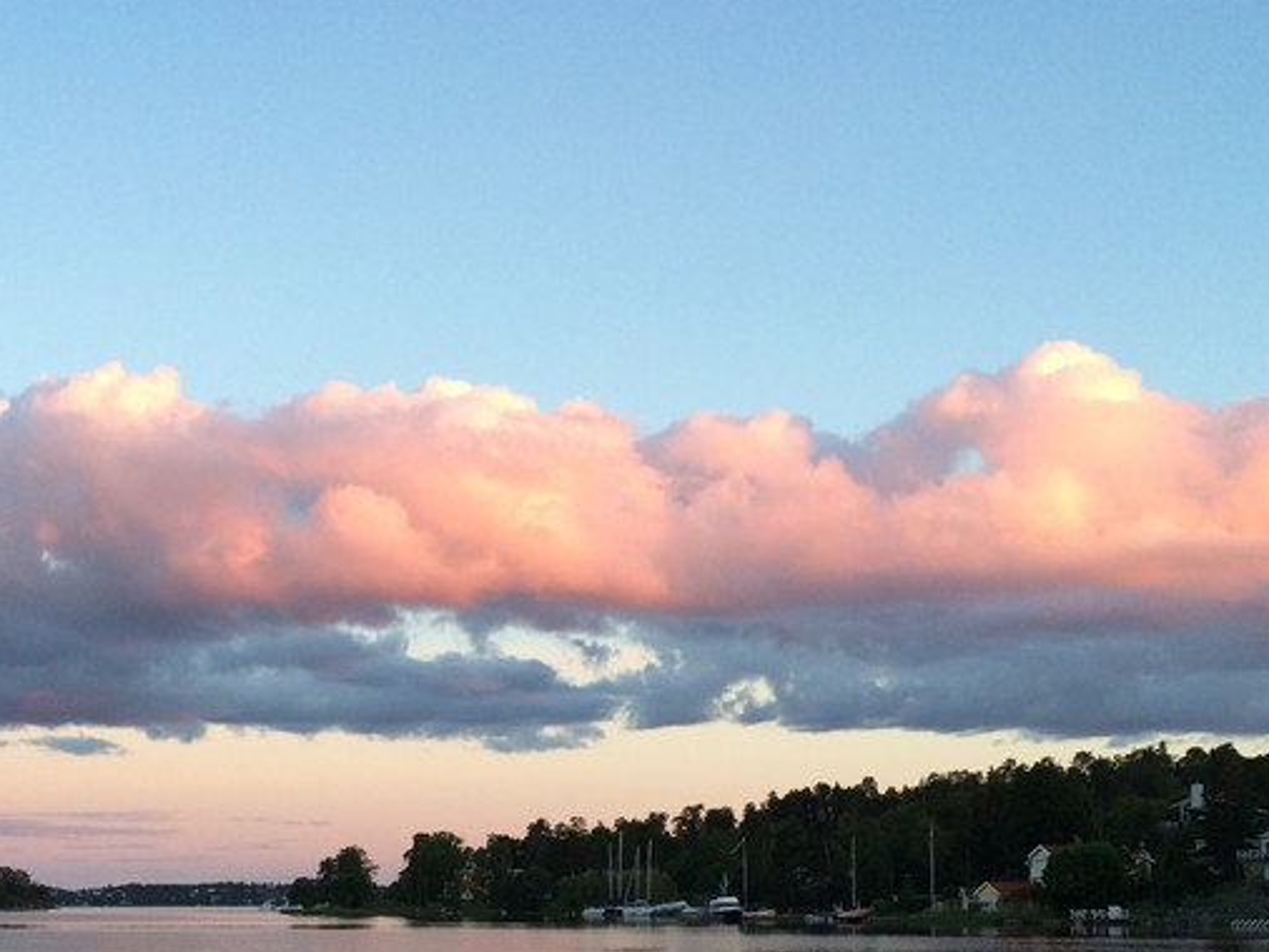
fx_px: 2017
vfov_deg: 26.0
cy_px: 804
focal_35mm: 55
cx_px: 419
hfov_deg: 34.6
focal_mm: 4.15
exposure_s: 1/100
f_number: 2.2
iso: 64
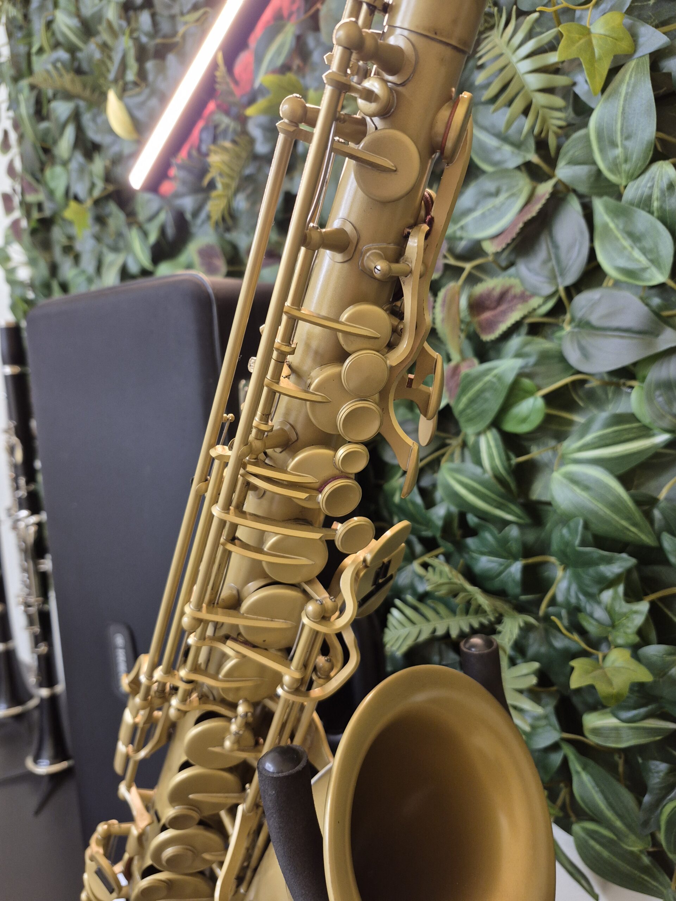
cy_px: 450
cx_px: 338
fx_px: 599
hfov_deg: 58.9
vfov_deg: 73.9
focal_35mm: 23
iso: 320
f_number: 1.8
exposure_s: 1/44
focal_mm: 5.4
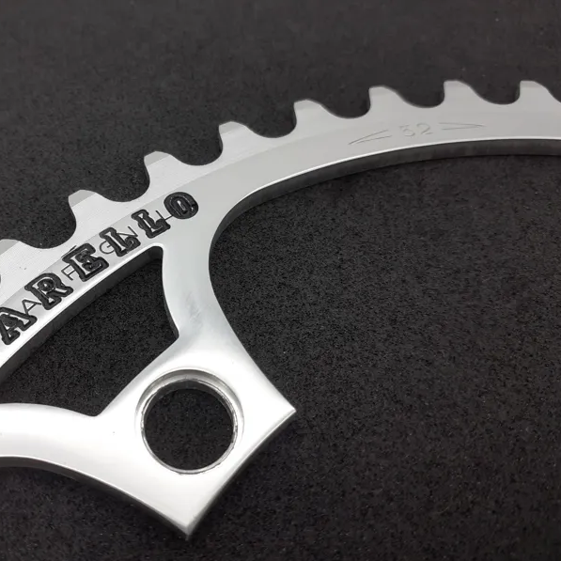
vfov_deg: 51.1
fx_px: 587
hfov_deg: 50.3
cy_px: 281
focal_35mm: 32
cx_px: 193
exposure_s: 1/173
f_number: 1.9
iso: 40
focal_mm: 3.6
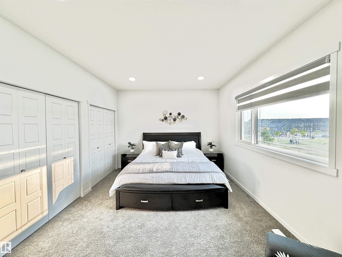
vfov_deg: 85.7
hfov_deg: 102.1
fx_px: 138
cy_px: 128
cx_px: 171
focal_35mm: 14
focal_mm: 2.22
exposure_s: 1/120
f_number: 2.2
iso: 50
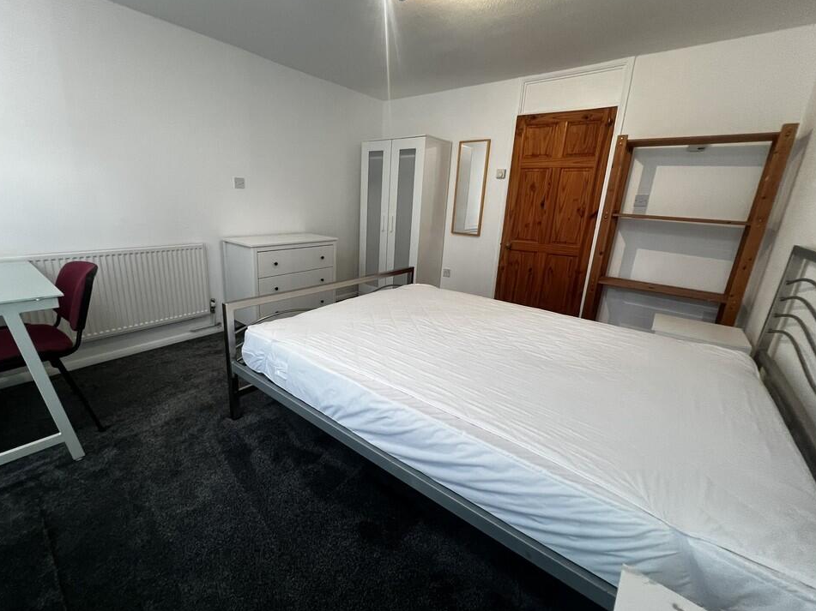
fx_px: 330
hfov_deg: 102.0
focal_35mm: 14
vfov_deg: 85.6
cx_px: 388
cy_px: 291
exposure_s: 1/62
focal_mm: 1.57
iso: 250
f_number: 1.8
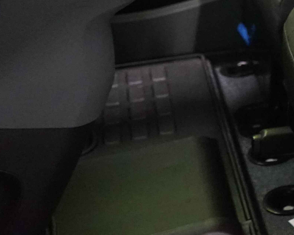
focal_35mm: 99
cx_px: 434
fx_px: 861
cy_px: -122
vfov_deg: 14.5
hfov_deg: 17.5
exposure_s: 1/125
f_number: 3.5
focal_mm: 28
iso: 6400
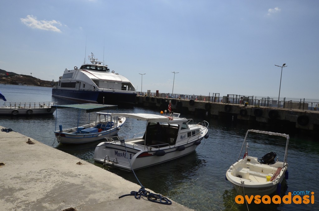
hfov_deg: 62.0
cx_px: 160
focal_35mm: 30
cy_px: 106
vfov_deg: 43.4
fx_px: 265
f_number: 19
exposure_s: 1/1500
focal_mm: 20
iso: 1000
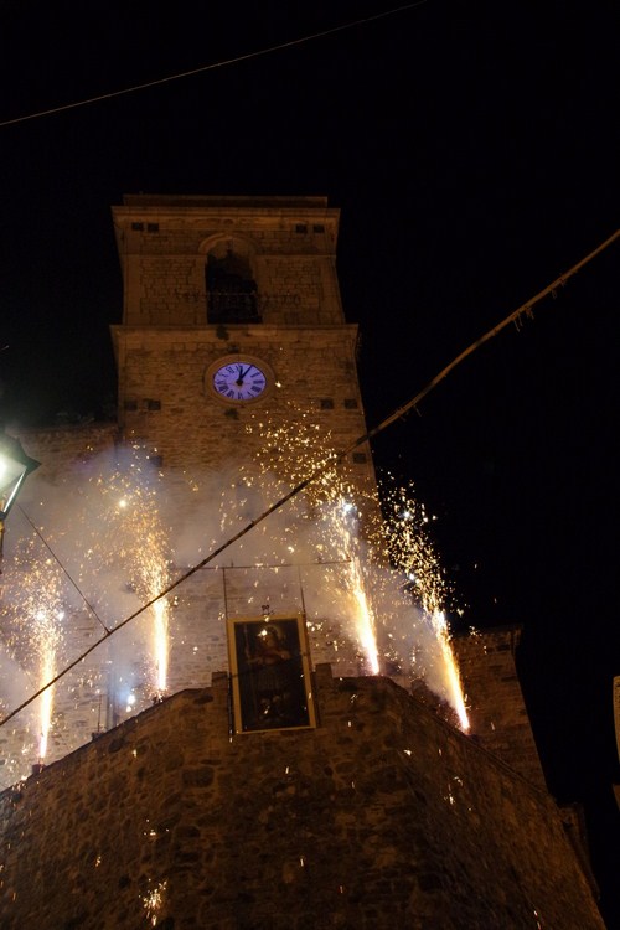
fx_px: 1007
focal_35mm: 39
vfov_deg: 49.6
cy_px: 465
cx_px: 310
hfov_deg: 34.2
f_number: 6.3
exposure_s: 1/60
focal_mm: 26
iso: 3200
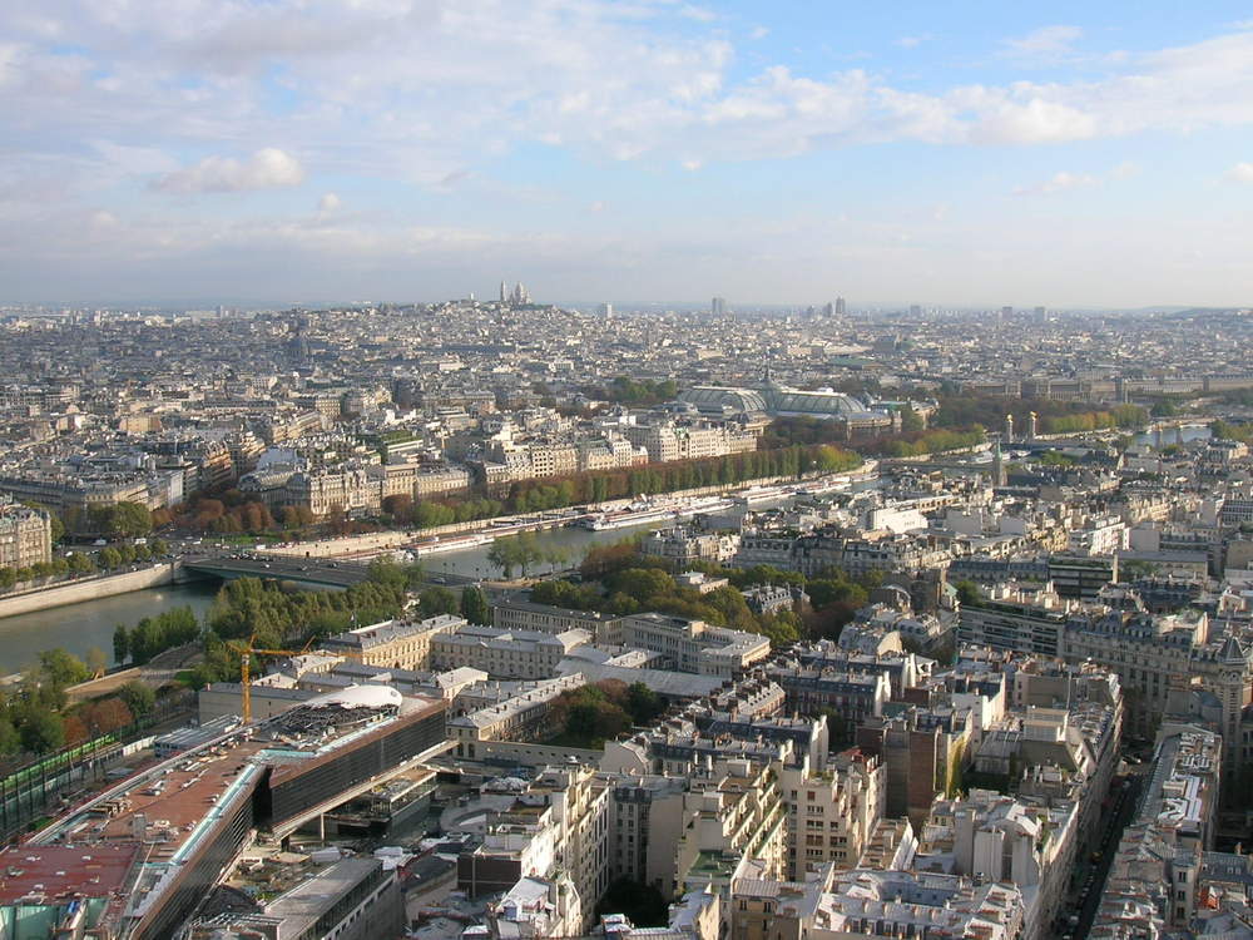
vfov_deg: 31.5
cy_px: 470
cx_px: 626
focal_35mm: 46
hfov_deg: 41.2
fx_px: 1665
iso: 50
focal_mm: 7.7
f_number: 5.4
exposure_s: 1/263
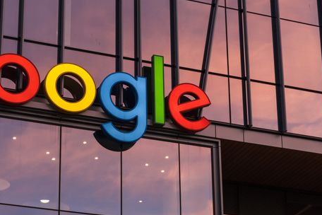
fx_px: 1082
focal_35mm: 121
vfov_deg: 11.3
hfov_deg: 16.9
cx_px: 182
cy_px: 149
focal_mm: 44
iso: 400
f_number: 2.8
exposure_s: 1/200
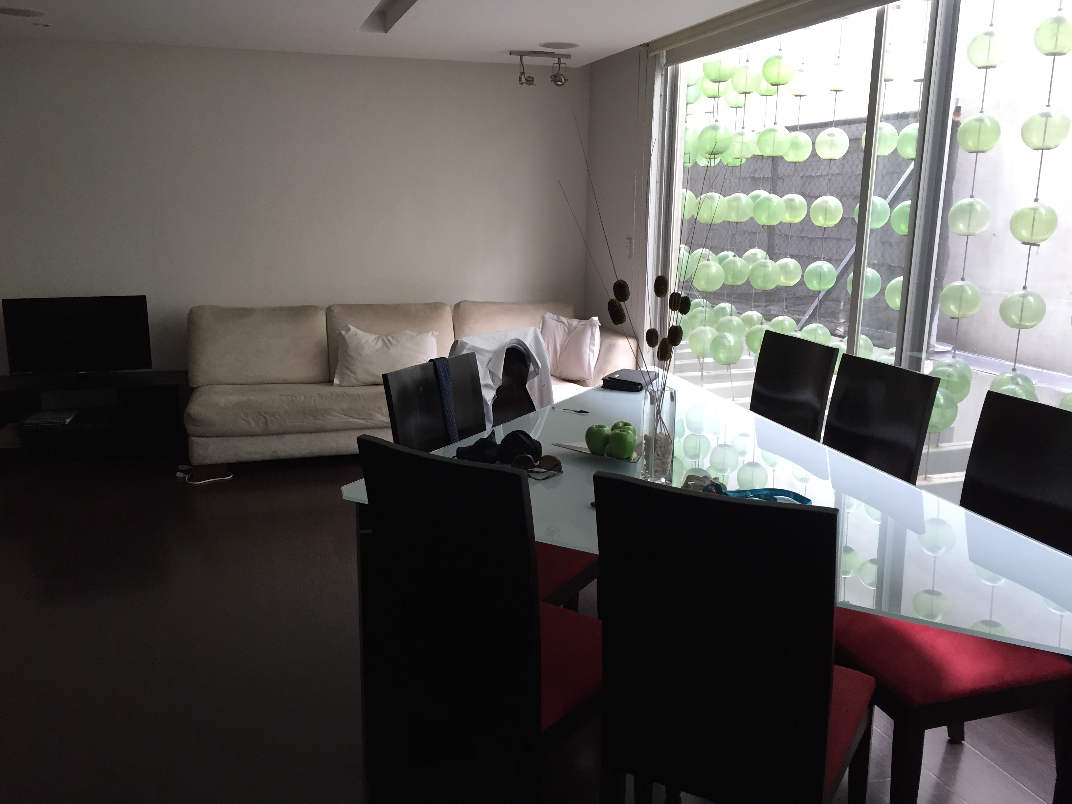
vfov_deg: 48.2
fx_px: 898
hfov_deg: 61.7
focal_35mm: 29
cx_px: 536
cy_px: 402
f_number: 2.2
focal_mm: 4.15
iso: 50
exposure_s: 1/30
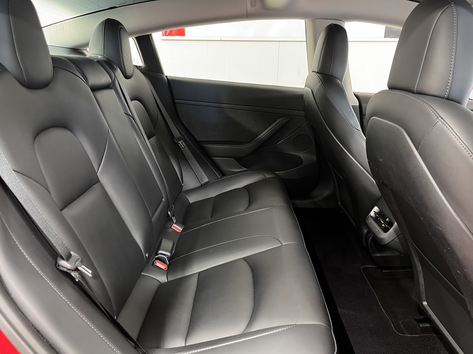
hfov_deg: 67.3
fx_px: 355
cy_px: 177
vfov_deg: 53.1
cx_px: 236
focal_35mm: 26
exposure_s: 1/25
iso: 500
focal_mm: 5.1
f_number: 1.6
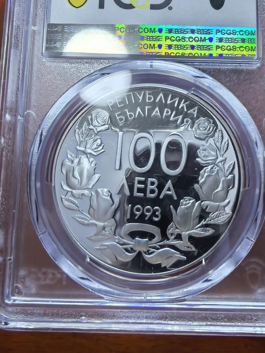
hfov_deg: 42.8
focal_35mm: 33
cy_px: 142
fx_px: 337
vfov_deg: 55.0
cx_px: 152
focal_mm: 1.68
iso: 64
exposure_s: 1/100
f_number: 2.2
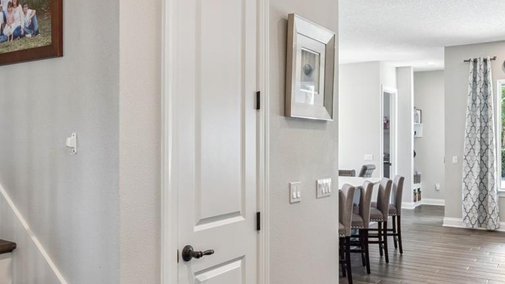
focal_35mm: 35
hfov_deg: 56.6
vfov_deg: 33.7
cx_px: 243
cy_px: 140
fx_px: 469
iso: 800
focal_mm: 16
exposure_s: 1/25
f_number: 10
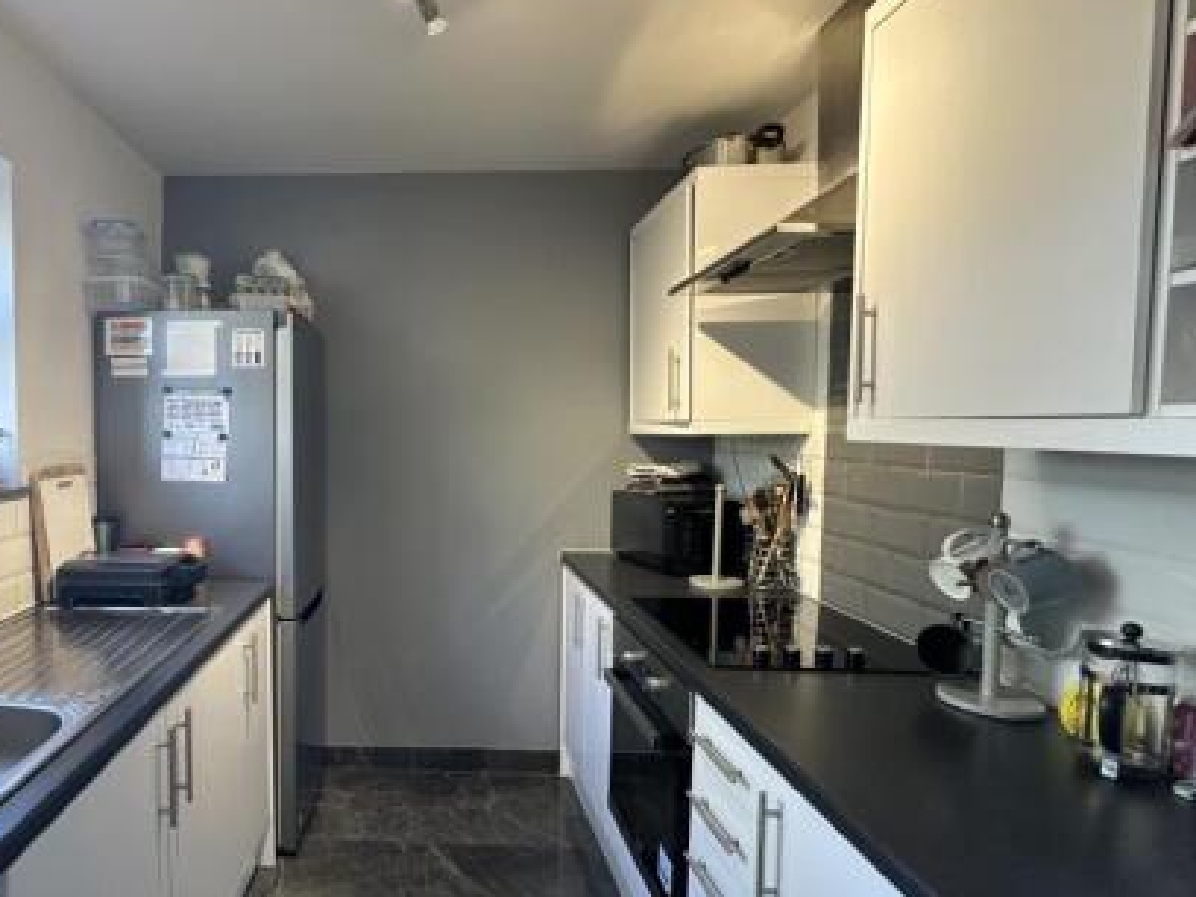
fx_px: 691
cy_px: 465
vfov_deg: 66.0
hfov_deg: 78.8
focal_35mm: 20
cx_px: 388
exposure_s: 1/50
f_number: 2.2
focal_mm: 2.22
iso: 200
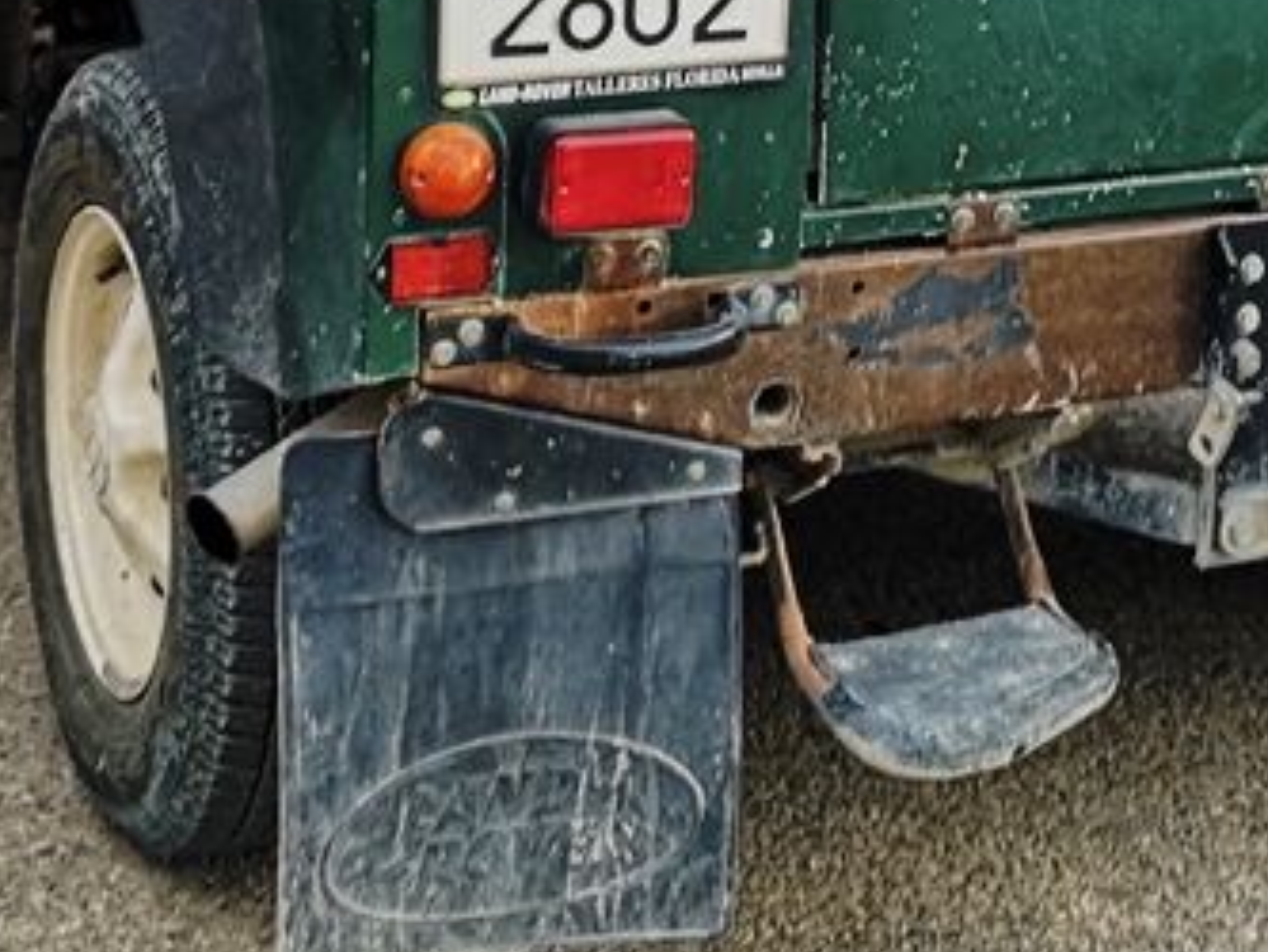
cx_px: 872
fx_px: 3041
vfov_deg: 16.7
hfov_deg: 23.4
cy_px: -301
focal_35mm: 83
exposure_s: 1/100
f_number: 1.8
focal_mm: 5.58
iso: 64
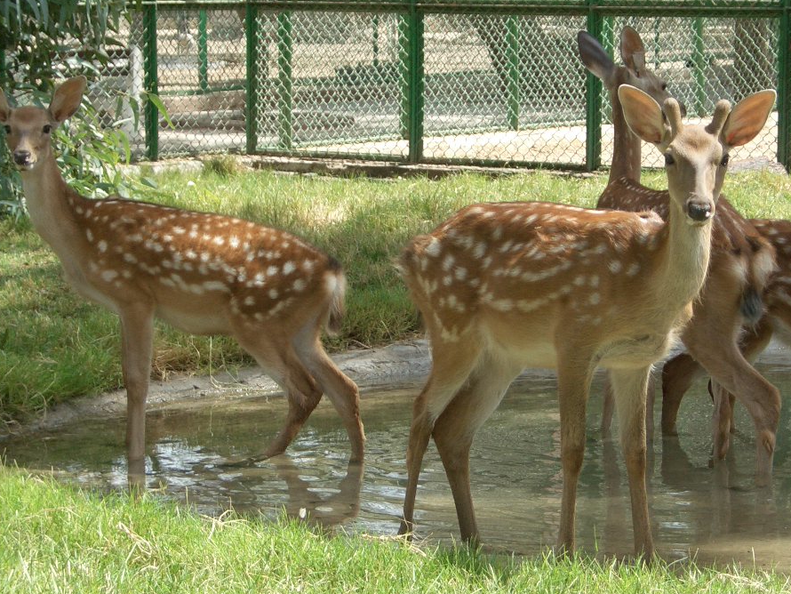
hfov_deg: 15.4
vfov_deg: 11.6
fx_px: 2926
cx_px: 513
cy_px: 276
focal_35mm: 128
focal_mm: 19.2
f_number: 3.7
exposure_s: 1/500
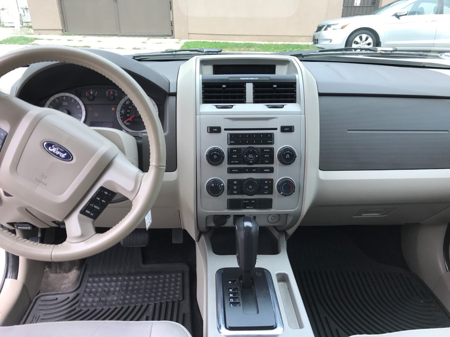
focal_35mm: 28
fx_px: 364
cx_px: 225
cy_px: 168
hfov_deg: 63.4
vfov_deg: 49.7
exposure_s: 1/285
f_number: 1.8
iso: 20
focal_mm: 3.99
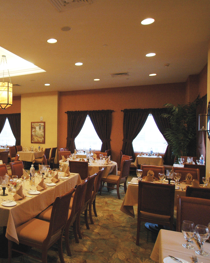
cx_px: 30
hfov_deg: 47.9
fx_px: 215
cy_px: 131
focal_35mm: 28
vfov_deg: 62.7
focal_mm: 13
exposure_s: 1/30
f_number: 5
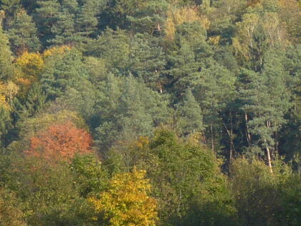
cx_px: 114
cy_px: -4
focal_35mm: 494
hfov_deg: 4.0
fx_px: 4296
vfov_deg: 3.0
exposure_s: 1/100
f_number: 7.1
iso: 100
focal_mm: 24.1
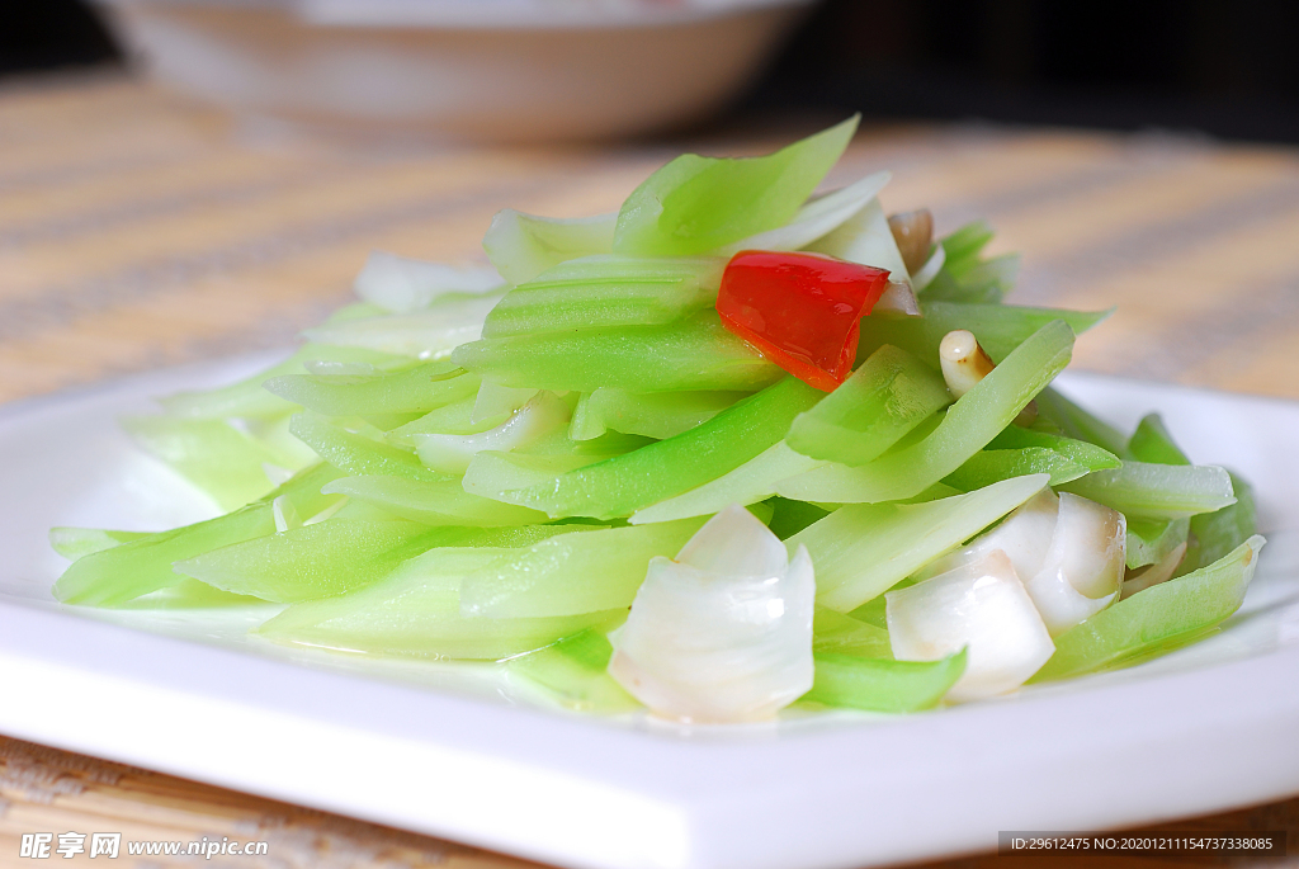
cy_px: 434
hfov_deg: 22.6
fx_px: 3251
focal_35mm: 90
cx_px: 650
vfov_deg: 15.2
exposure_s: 1/200
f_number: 6.3
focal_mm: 60
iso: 125
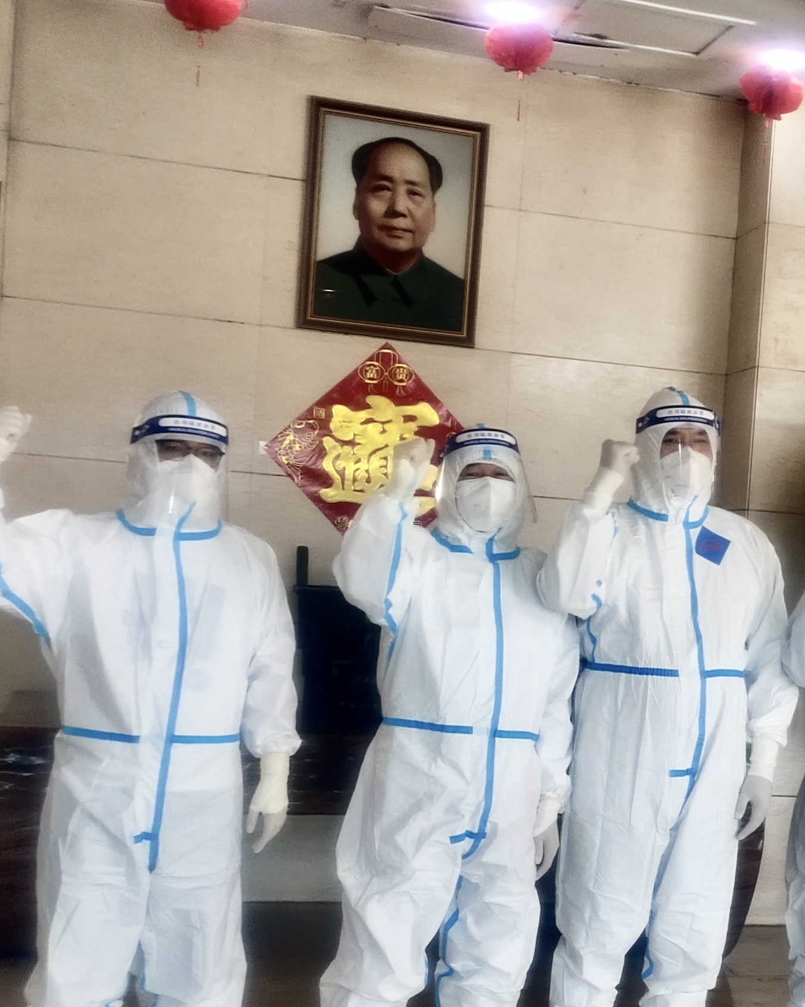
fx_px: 1579
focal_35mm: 53
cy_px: 611
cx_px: 716
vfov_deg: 35.2
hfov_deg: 27.6
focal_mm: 4.74
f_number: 1.79
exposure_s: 1/100
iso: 215
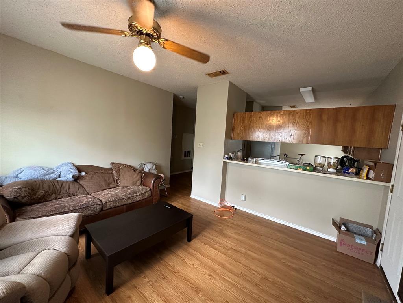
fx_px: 163
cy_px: 152
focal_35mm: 14
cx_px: 202
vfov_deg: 85.7
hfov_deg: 102.1
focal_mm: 2.22
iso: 400
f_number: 2.2
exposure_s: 1/60
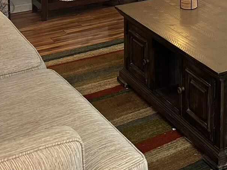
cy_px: -84
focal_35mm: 81
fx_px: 531
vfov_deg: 16.6
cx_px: 303
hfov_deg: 21.6
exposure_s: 1/60
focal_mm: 6.86
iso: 200
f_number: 1.78
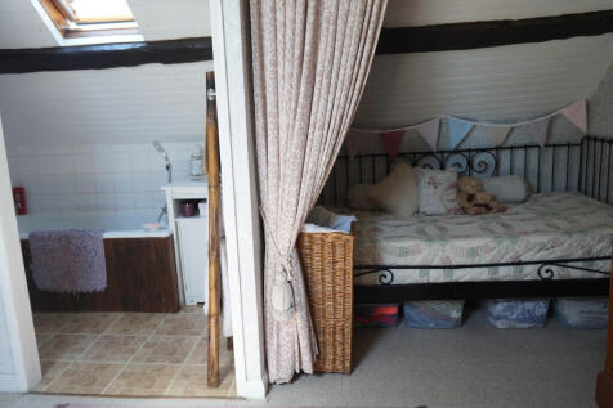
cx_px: 306
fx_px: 460
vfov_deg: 47.9
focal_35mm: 27
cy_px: 204
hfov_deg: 67.4
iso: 200
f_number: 3.5
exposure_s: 1/50
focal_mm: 18
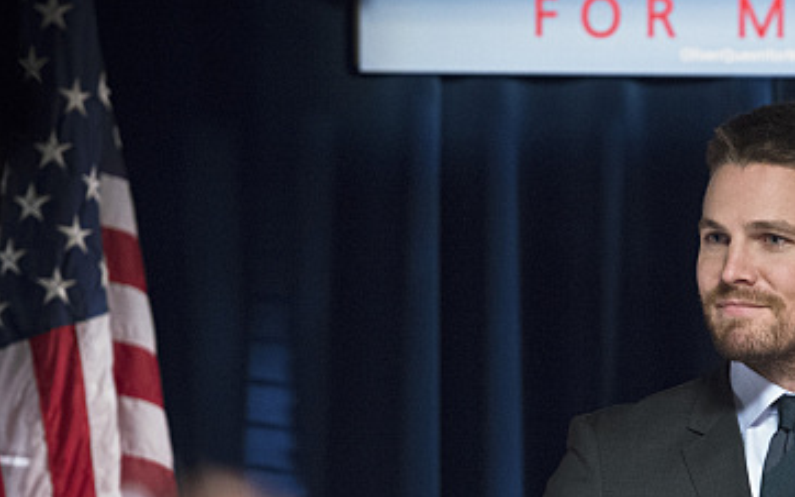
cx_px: 771
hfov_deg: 5.5
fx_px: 8296
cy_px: 420
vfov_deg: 3.4
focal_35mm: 383
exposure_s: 1/80
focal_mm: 170
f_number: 2.8
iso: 3200
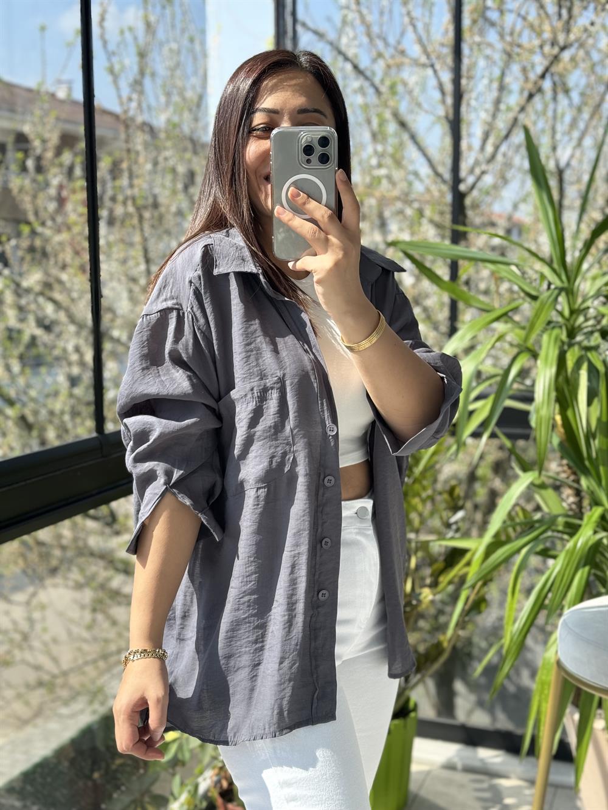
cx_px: 304
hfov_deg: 30.3
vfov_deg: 39.7
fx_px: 1124
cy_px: 405
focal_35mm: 48
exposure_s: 1/527
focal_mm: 6.86
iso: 64
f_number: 1.78
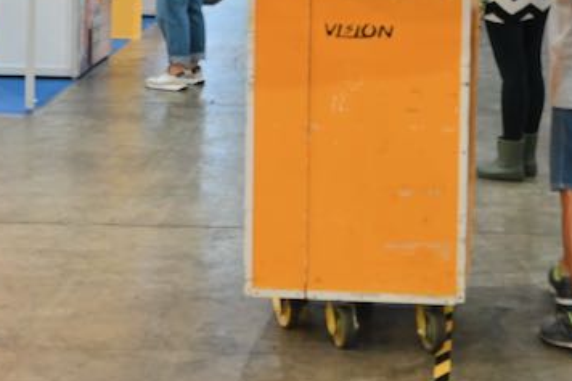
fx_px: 1286
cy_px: 3
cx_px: 479
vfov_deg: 16.5
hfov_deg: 24.6
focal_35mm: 81
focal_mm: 24
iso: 1600
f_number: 2.8
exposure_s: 1/125
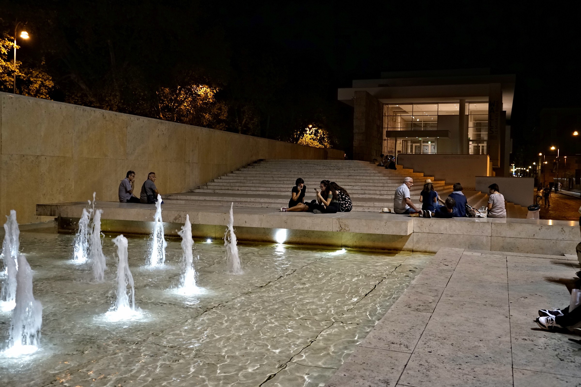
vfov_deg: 37.9
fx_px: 565
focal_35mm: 35
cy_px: 194
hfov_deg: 54.4
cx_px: 290
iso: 3200
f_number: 4
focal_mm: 35
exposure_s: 1/60
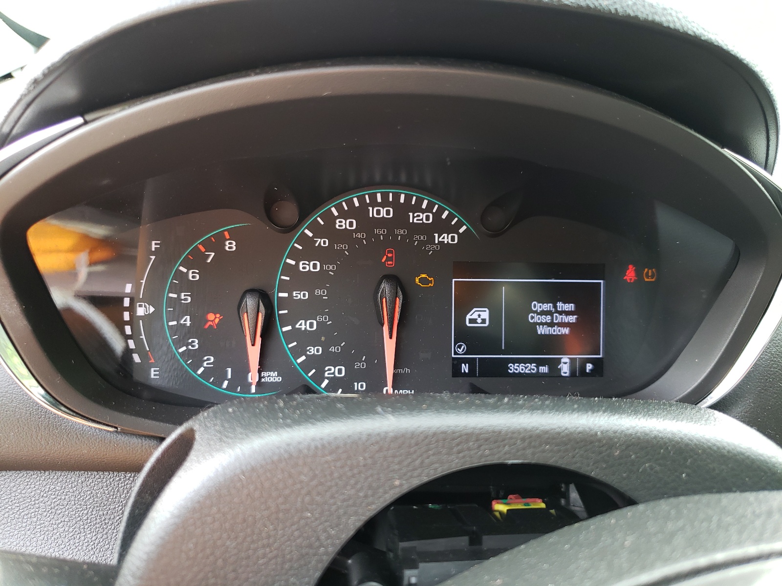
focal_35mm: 26
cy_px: 293
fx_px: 587
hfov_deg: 67.3
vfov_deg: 53.1
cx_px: 391
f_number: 1.5
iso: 71
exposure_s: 1/50
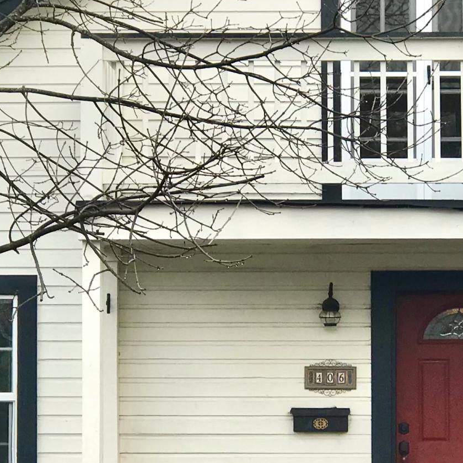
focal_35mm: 180
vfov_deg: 9.7
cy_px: 315
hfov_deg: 9.7
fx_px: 2724
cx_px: 325
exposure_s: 1/164
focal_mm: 6.6
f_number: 2.8
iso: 20
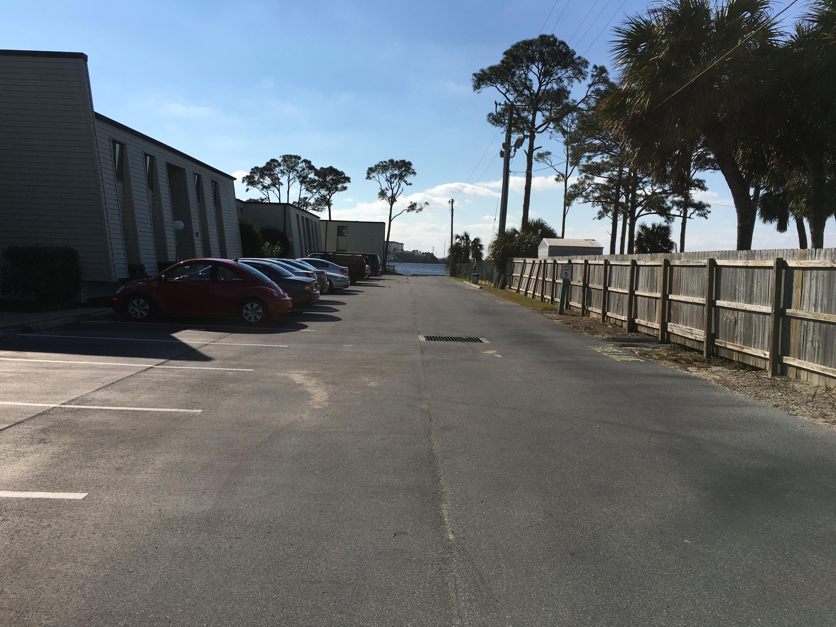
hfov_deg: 61.7
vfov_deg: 48.2
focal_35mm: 29
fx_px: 700
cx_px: 418
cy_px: 314
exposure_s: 1/4274
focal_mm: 4.15
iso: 25
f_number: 2.2
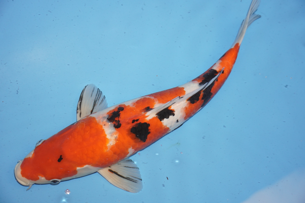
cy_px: 102
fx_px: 495
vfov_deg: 23.1
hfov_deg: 34.2
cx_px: 152
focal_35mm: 58
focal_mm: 39
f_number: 4.5
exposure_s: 1/160
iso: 1250
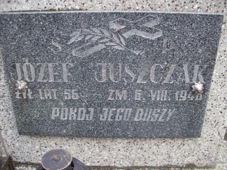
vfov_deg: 39.7
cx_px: 114
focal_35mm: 36
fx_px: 236
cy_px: 85
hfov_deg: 51.4
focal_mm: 6
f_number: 2.7
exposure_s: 1/91.6
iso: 80
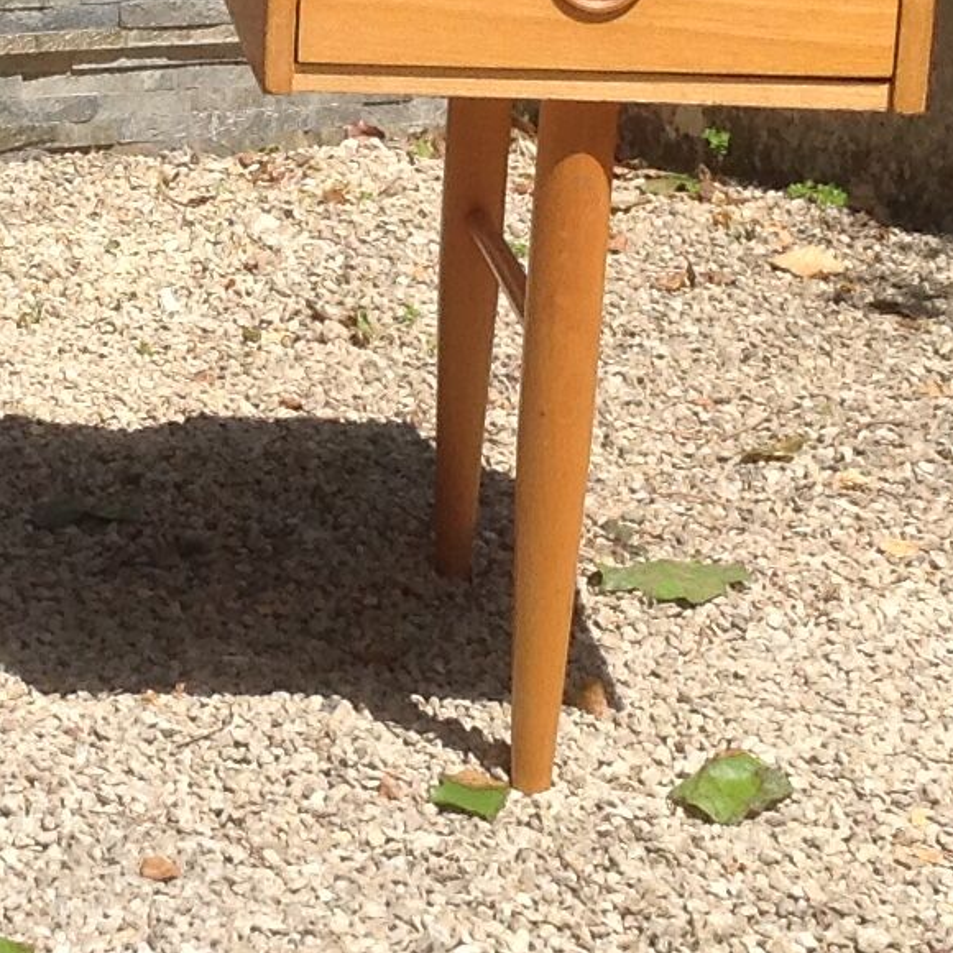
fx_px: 4298
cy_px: 258
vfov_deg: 12.6
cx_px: -2
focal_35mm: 138
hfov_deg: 12.5
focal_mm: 4.28
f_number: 2.4
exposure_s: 1/2326
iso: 50
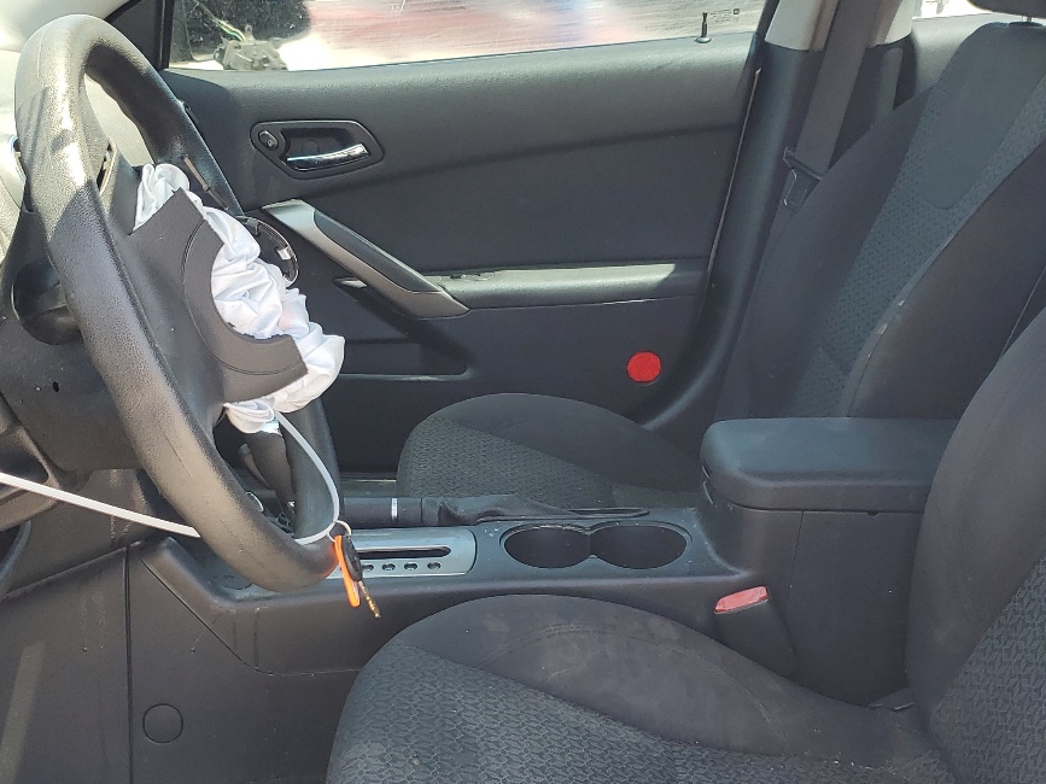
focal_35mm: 48
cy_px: 530
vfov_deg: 30.0
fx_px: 1450
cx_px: 457
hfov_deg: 39.6
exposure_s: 1/312
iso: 50
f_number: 1.5
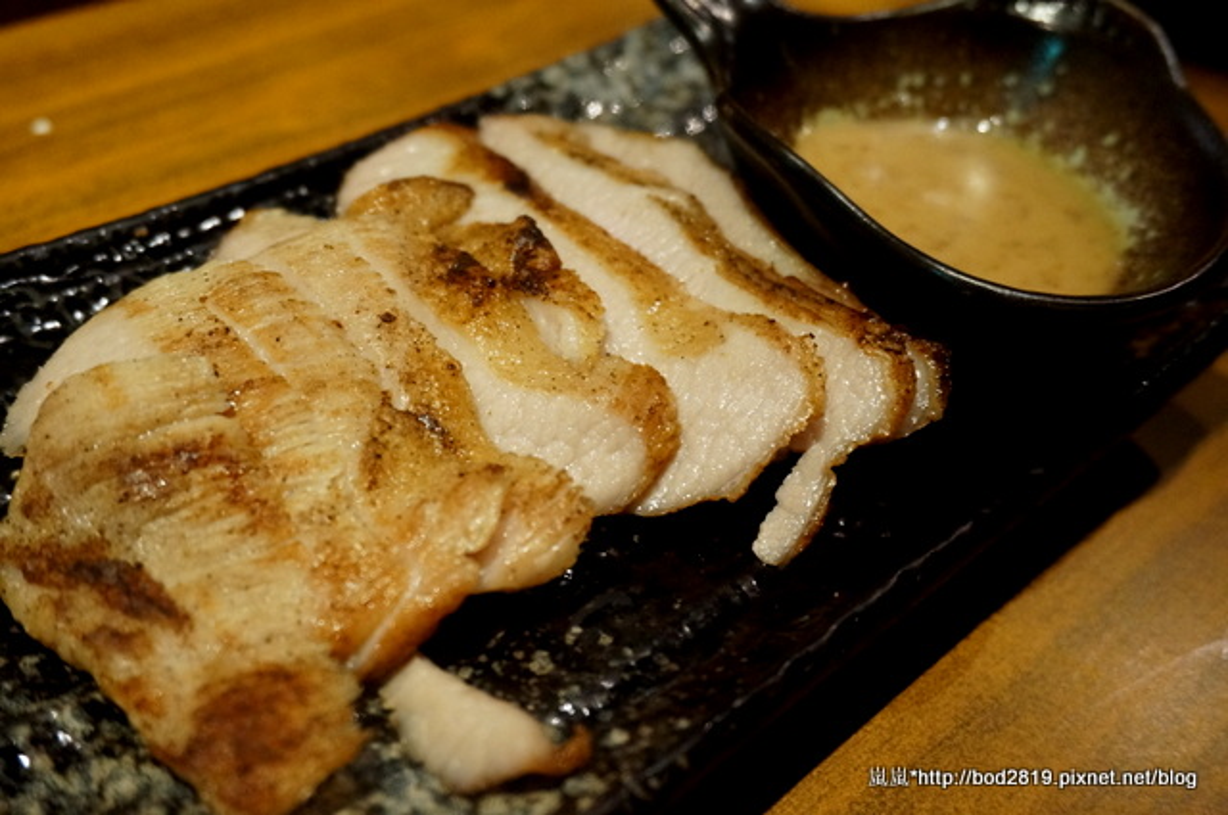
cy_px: 408
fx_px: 1278
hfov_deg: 51.3
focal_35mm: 38
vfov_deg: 35.4
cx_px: 614
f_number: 4.5
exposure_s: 1/15
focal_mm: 25
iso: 3200
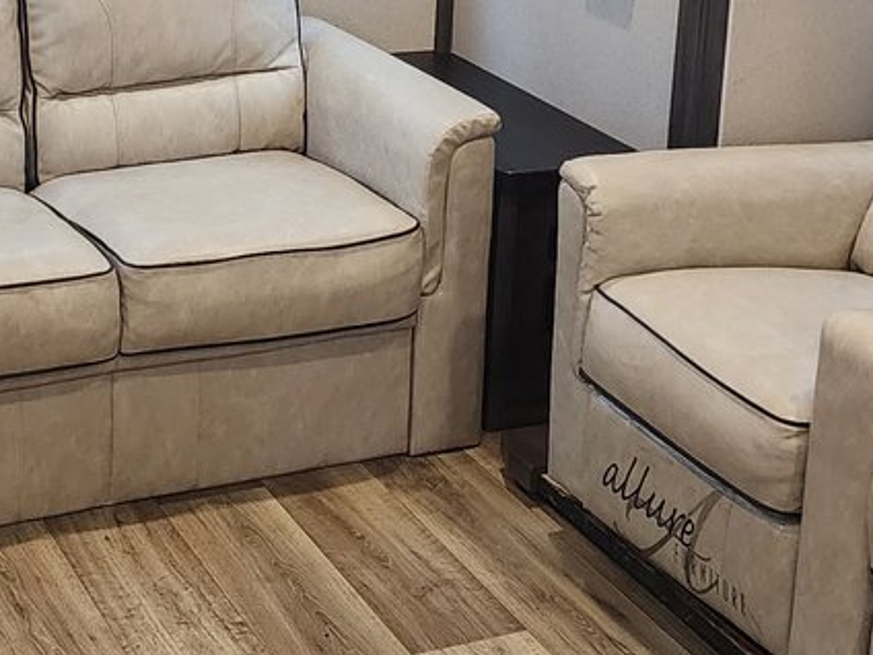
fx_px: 2068
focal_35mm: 82
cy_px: -18
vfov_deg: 17.5
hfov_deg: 23.8
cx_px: 320
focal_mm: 6.4
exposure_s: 1/120
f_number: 1.8
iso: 640
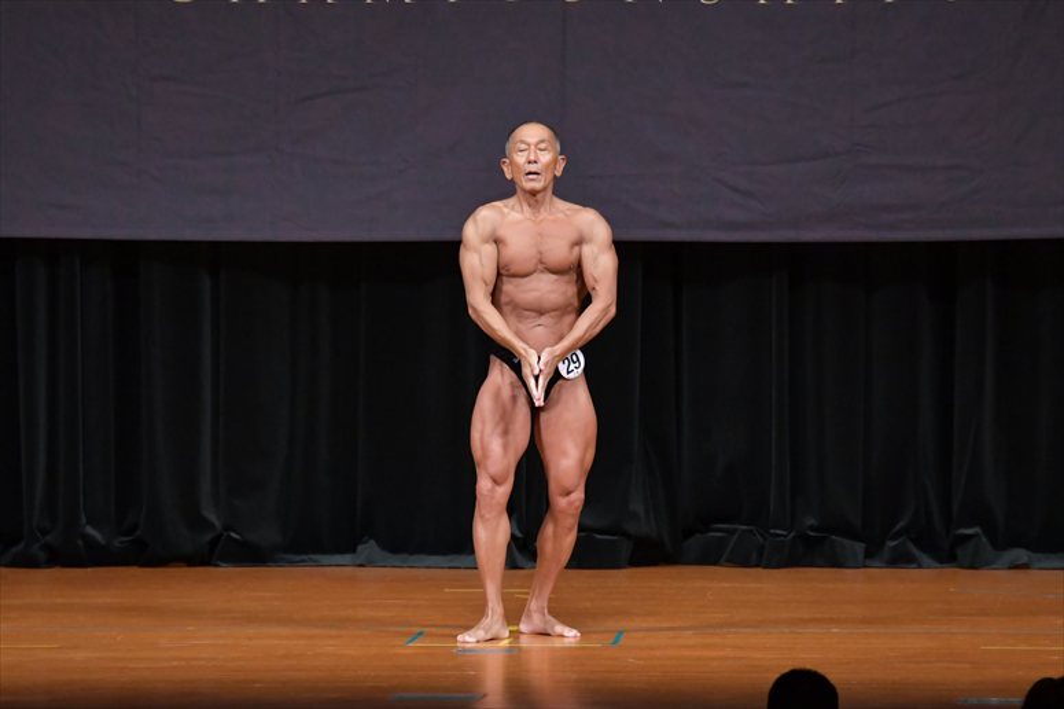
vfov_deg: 5.1
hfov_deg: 7.6
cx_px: 532
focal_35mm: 270
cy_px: 354
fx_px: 7976
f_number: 5.6
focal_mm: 180
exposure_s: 1/400
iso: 5000
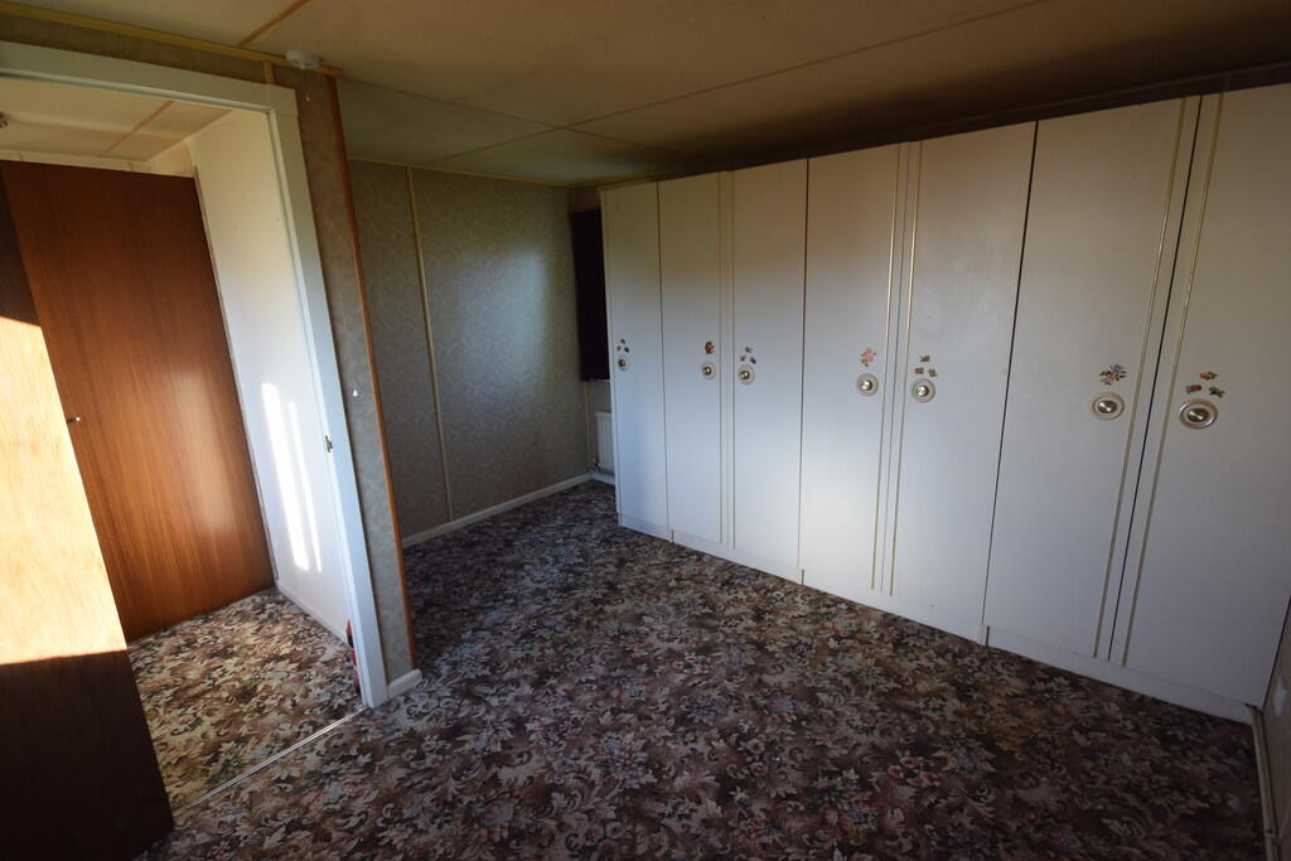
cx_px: 646
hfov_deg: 92.4
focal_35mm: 17
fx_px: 619
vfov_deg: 69.7
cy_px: 430
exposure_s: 1/80
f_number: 4.5
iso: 400
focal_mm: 11.5
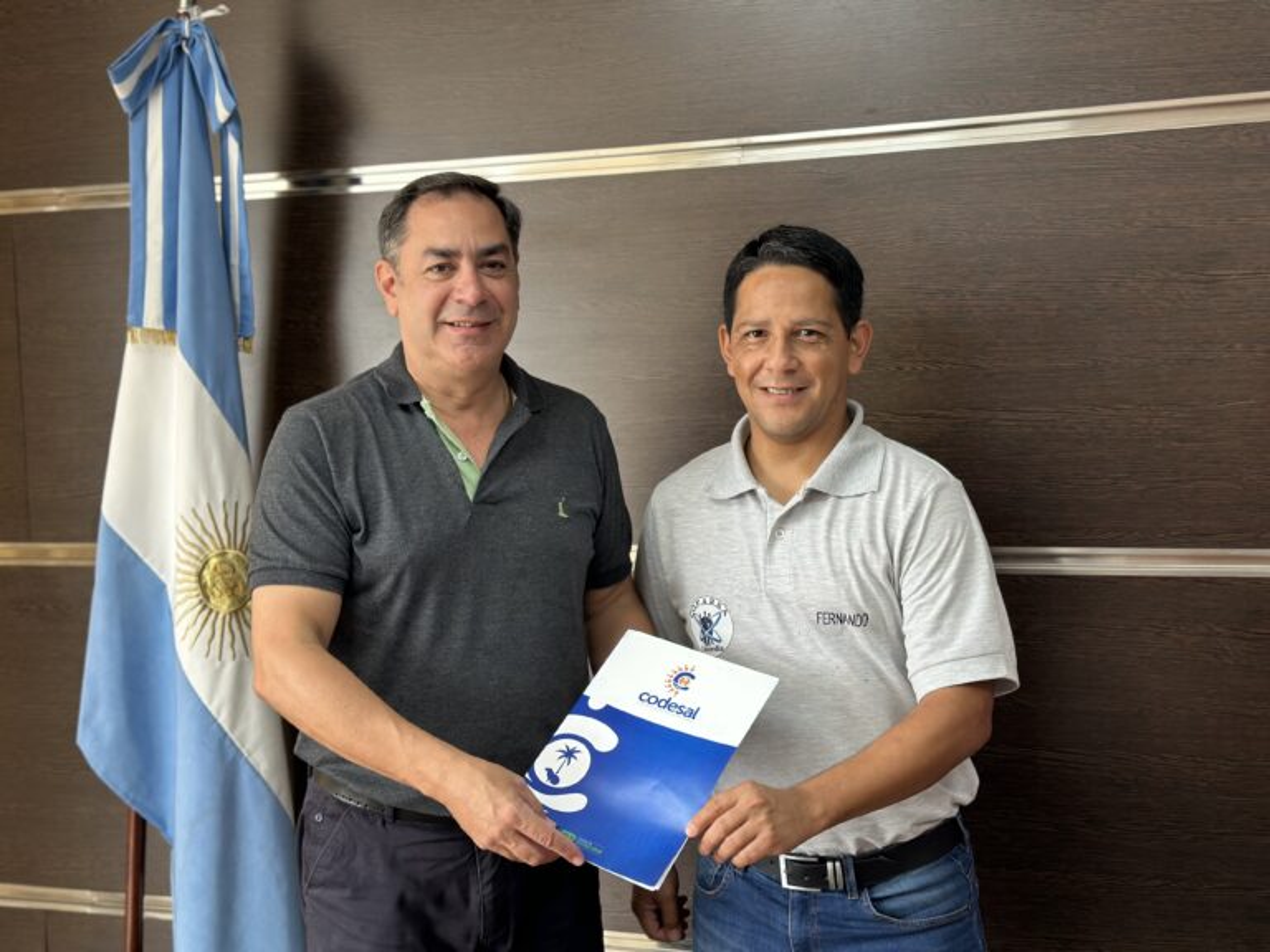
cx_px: 635
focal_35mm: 48
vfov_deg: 30.3
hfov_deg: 39.7
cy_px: 476
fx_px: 1761
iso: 125
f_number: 1.78
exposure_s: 1/121
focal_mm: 6.86
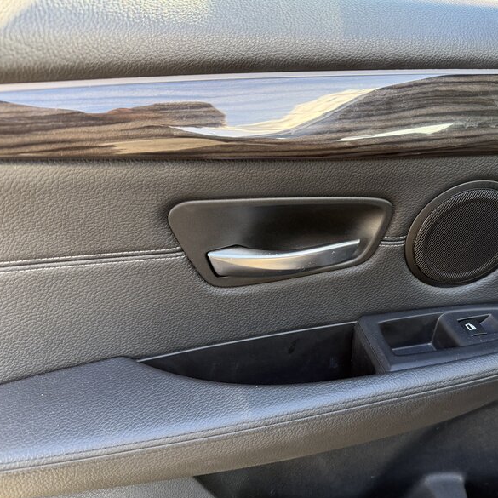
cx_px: 330
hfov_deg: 54.5
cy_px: 255
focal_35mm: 29
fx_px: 472
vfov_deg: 55.6
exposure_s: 1/133
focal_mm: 6.76
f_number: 1.78
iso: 200
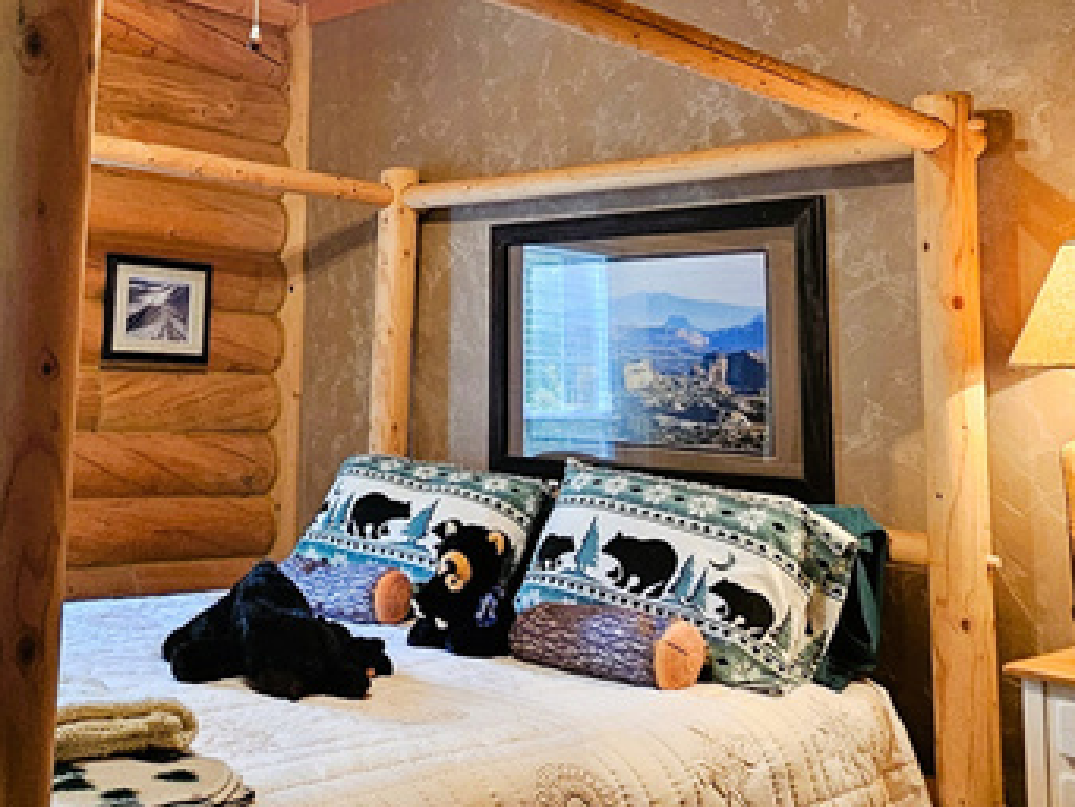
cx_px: 293
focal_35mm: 39
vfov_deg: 35.5
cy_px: 151
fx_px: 1212
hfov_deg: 46.4
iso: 320
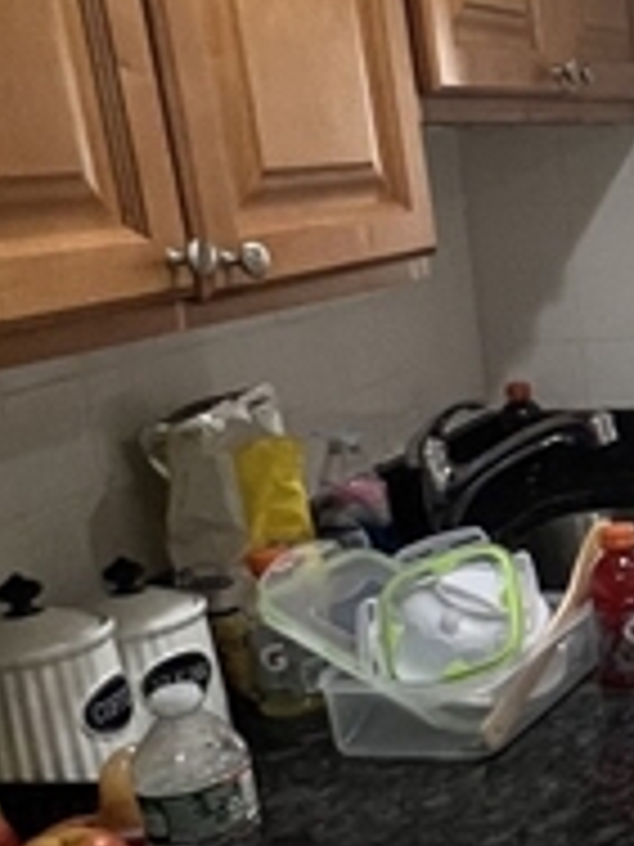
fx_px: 1294
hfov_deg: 20.8
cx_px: 1079
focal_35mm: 53
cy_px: 454
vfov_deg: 36.2
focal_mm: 1.57
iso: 125
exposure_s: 1/60
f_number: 1.8
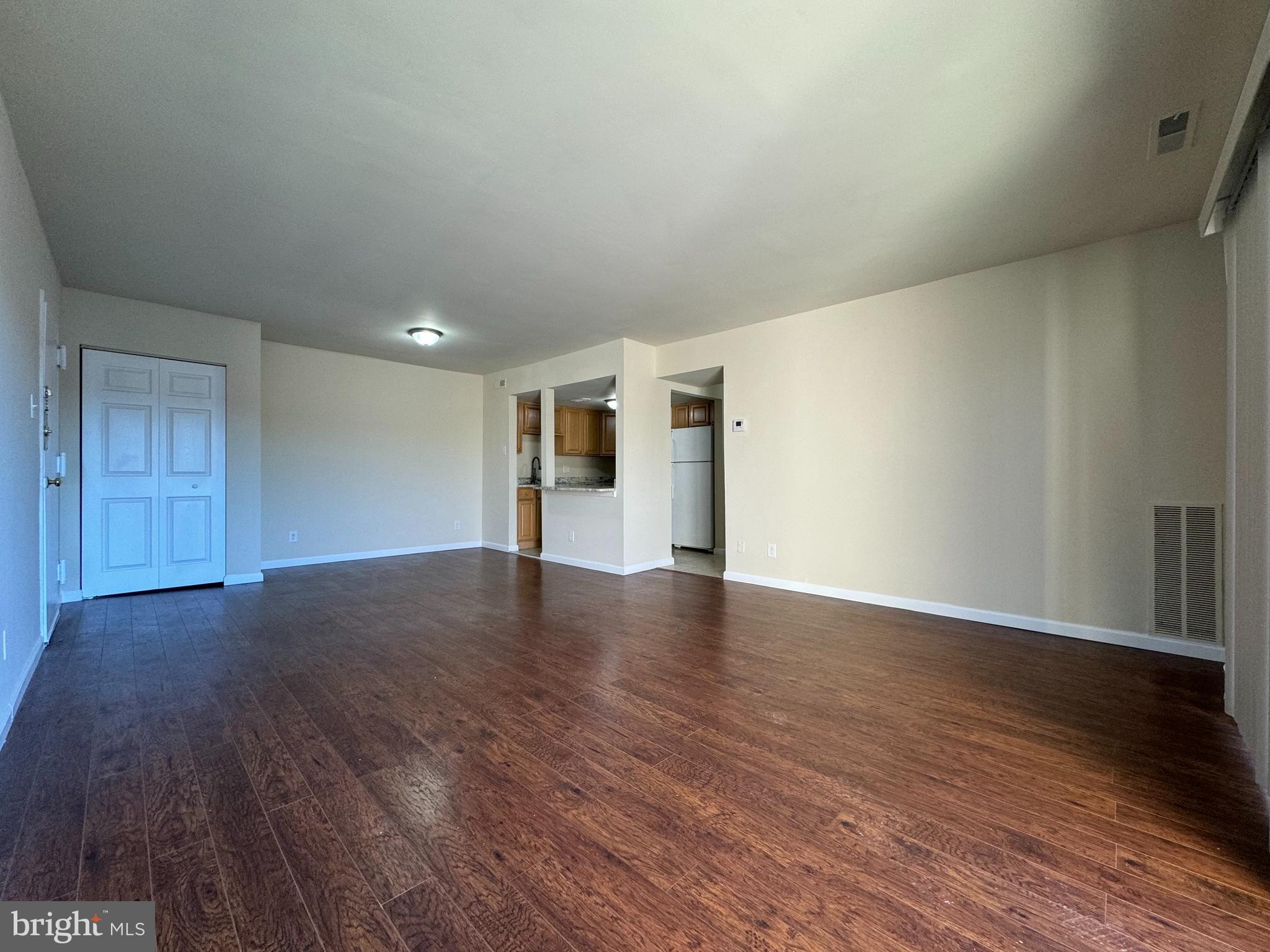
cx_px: 635
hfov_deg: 102.1
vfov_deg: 85.7
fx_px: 514
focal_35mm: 14
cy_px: 476
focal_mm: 2.22
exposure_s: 1/120
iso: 100
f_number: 2.2
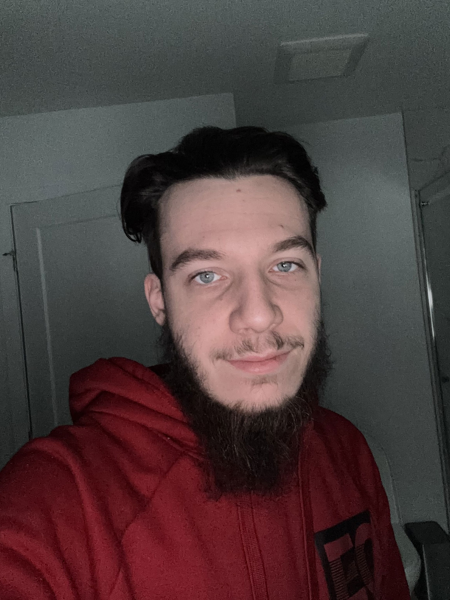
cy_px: 300
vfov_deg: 60.0
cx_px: 225
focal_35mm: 30
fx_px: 520
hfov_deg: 46.8
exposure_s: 1/29
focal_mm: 2.69
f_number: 1.9
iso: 250
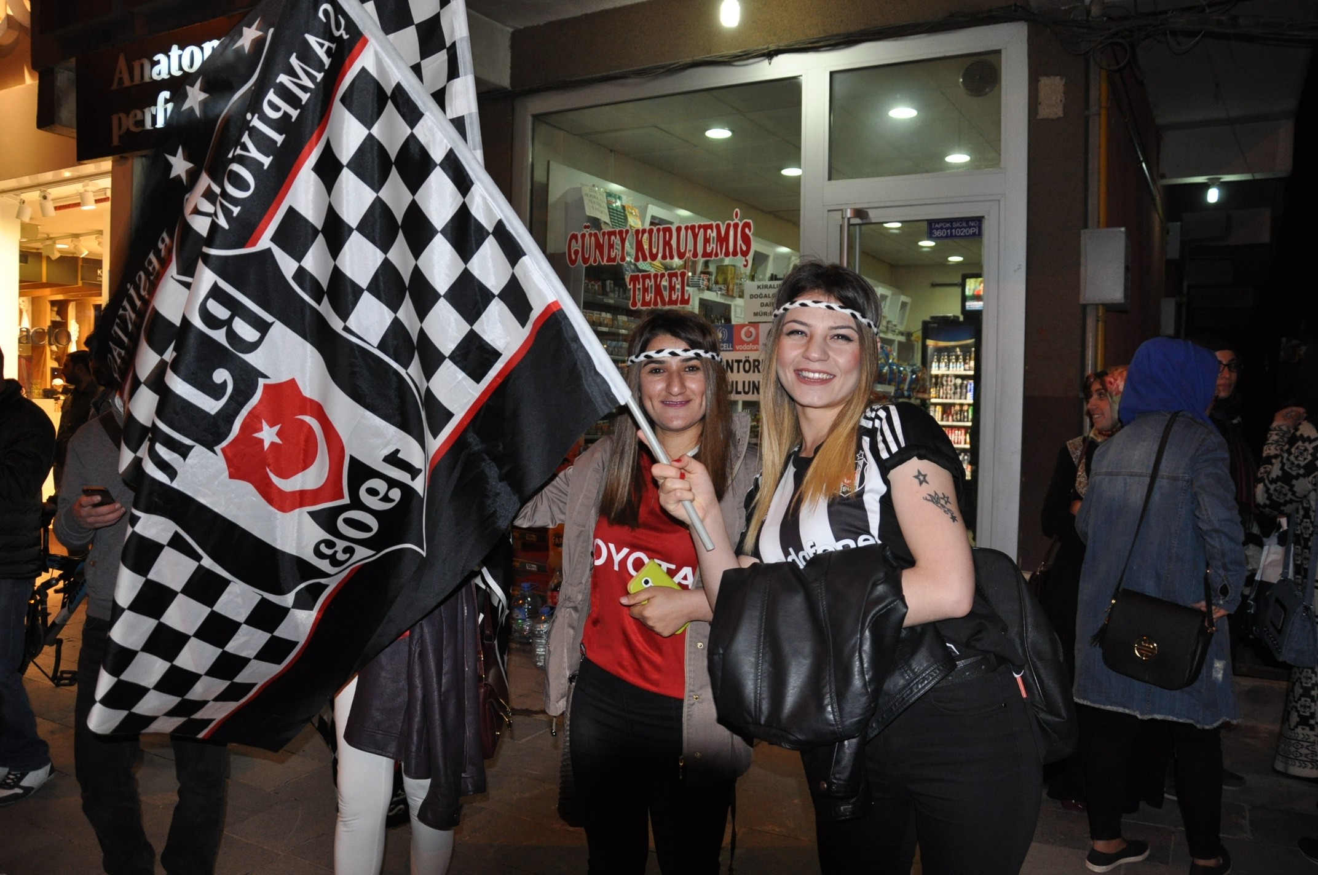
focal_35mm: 27
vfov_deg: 47.8
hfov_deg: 67.4
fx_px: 987
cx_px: 659
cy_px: 438
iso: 800
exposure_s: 1/60
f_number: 3.5
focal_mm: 18
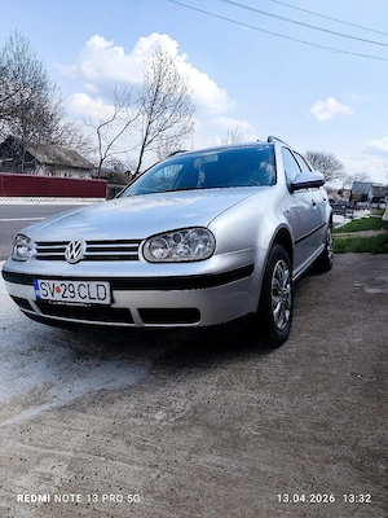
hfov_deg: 58.9
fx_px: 344
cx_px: 194
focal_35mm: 23
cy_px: 259
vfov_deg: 73.9
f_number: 1.65
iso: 50
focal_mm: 6.14
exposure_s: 1/1250
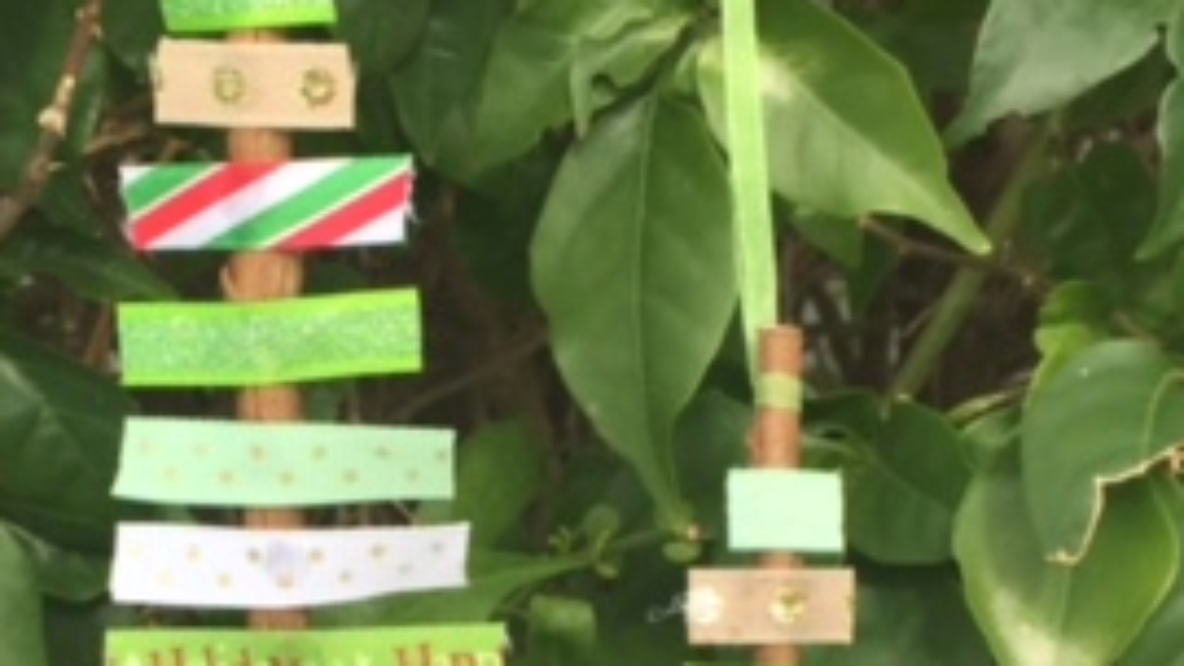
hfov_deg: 28.1
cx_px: 408
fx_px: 2355
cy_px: 692
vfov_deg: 15.8
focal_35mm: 75
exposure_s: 1/590
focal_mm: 4.15
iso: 32
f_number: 2.2
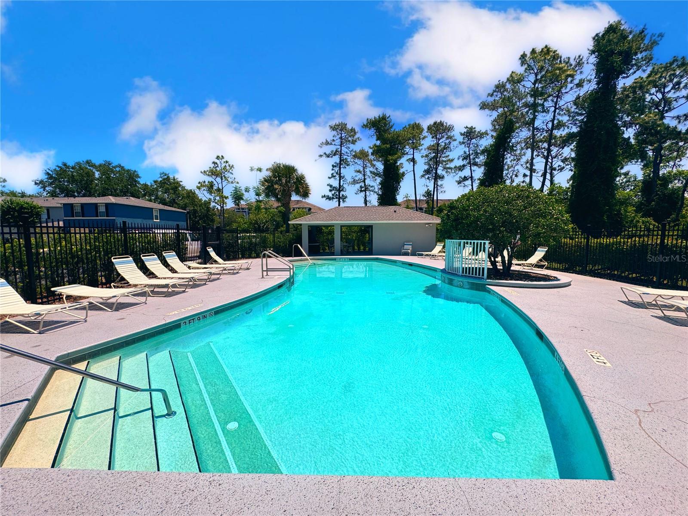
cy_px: 258
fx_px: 278
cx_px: 344
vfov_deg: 85.7
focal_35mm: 14
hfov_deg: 102.1
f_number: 2.2
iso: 50
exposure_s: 1/2874
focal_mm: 2.22
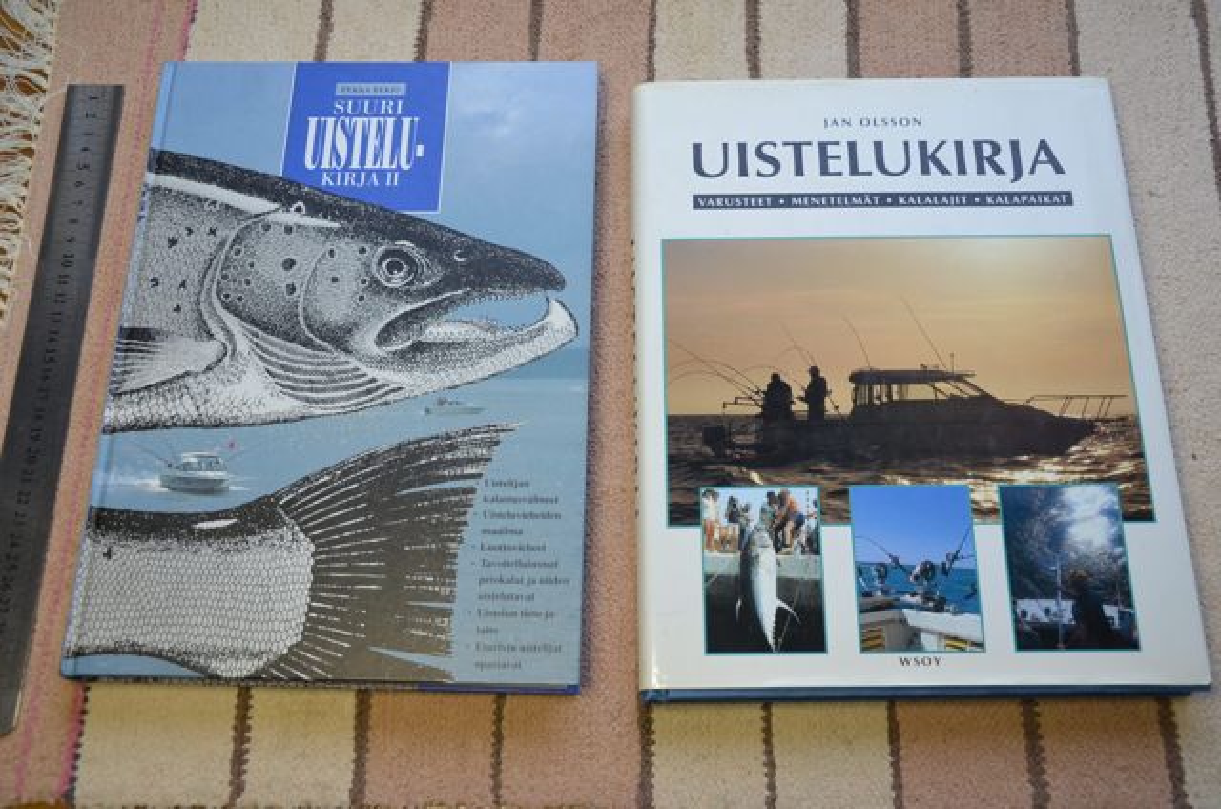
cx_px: 610
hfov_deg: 51.4
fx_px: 1269
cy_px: 404
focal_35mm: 38
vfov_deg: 35.3
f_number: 5.6
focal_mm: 25
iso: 720
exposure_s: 1/60
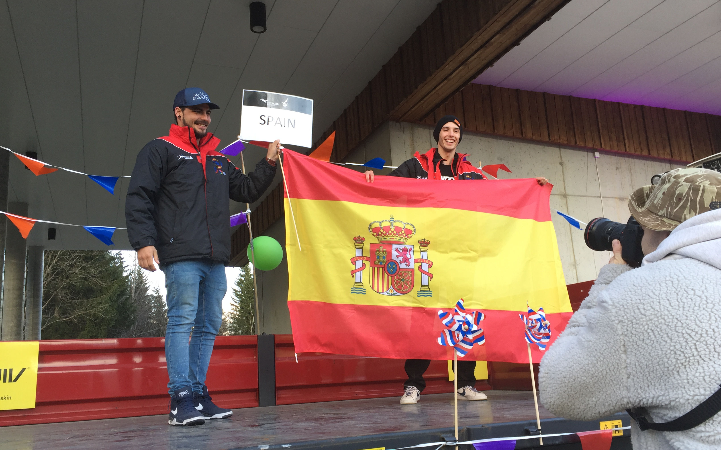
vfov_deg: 40.6
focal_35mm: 31
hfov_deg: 61.2
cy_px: 241
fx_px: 609
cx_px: 358
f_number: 2.2
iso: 32
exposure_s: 1/100
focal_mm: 4.15
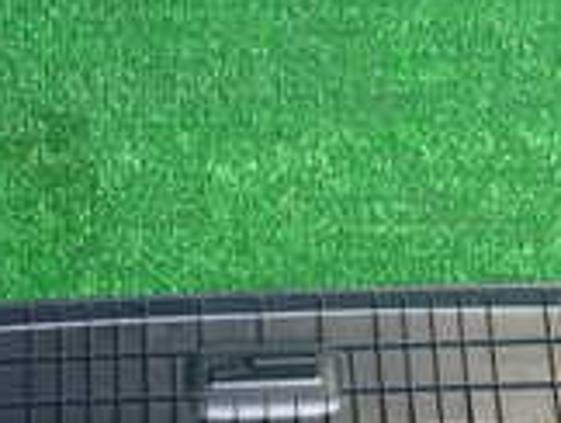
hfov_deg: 17.7
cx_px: 246
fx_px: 1802
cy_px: 551
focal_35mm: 111
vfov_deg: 12.9
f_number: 2.3
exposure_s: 1/60
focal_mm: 5.4
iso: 200
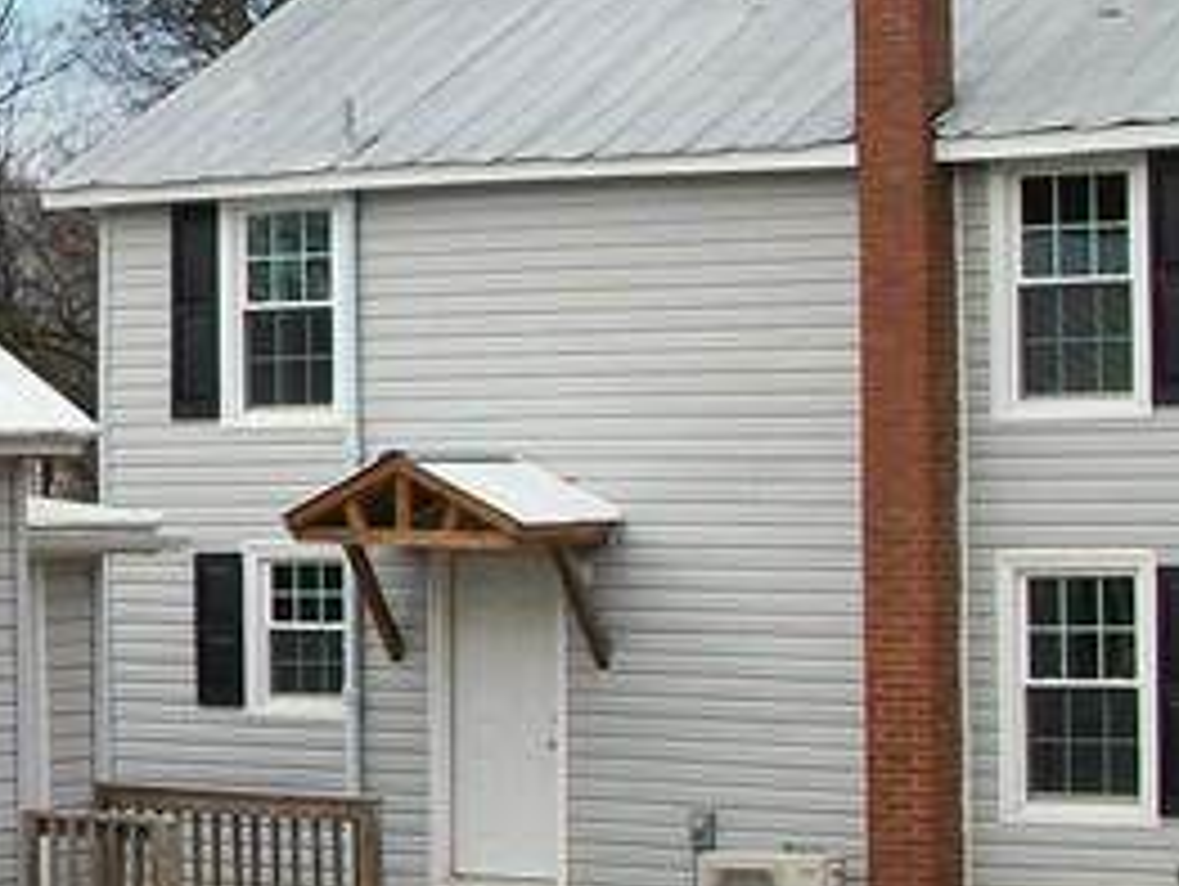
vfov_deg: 11.9
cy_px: 544
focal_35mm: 125
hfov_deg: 15.0
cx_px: -378
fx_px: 4261
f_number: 8.8
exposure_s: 1/160
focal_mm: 5.7
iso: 80
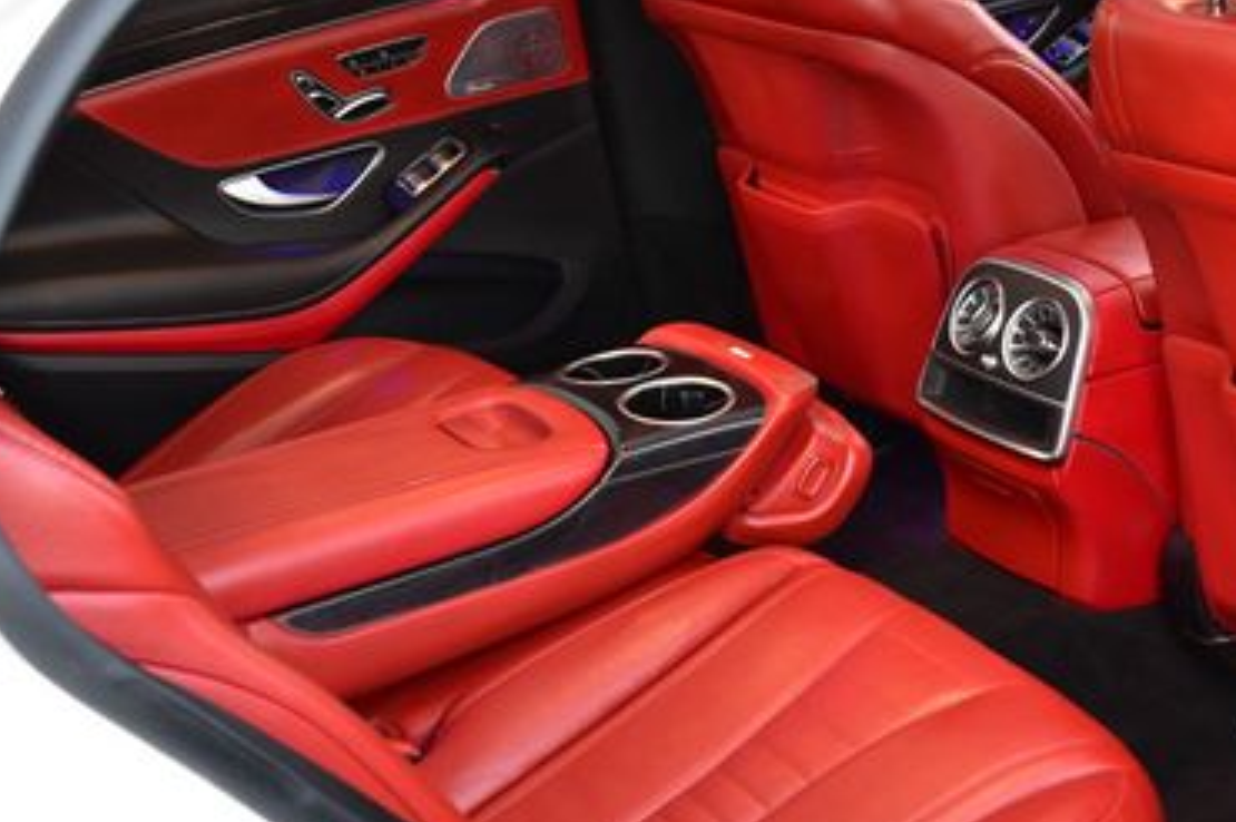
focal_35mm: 65
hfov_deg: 30.6
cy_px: 488
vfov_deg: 20.9
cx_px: 909
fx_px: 2225
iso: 1250
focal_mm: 25
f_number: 6.3
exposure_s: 1/15
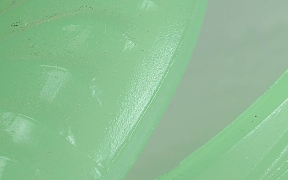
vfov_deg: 4.9
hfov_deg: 7.8
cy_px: 123
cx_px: 255
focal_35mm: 269
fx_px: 2109
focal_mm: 55
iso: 100
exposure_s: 1/80
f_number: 14
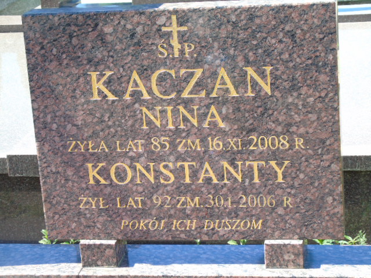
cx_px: 186
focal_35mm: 94
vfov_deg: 15.7
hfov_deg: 20.9
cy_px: 139
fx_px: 1007
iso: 80
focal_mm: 17
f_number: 4.3
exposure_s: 1/125
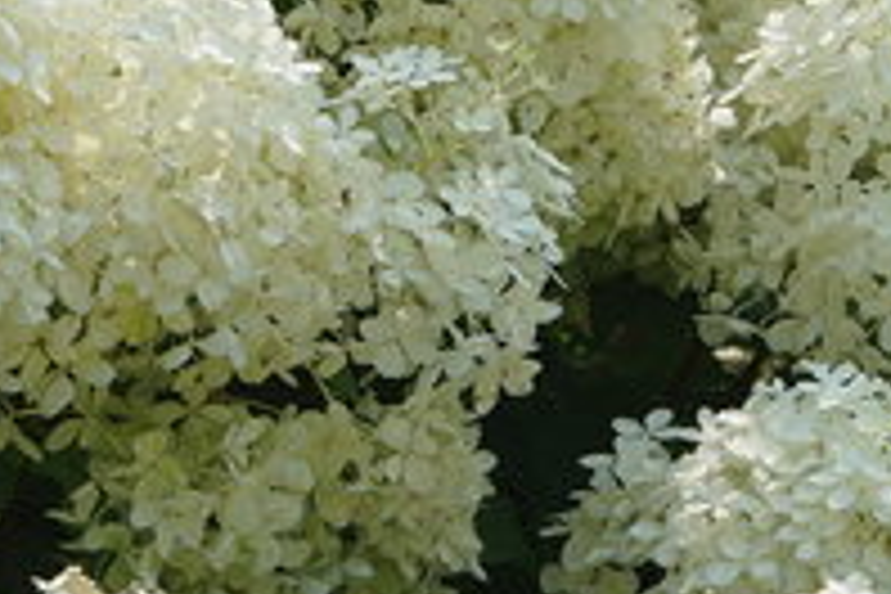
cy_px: -641
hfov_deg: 4.7
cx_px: 234
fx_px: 10864
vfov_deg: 3.1
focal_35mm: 439
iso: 200
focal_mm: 85
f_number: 8
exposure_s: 1/400
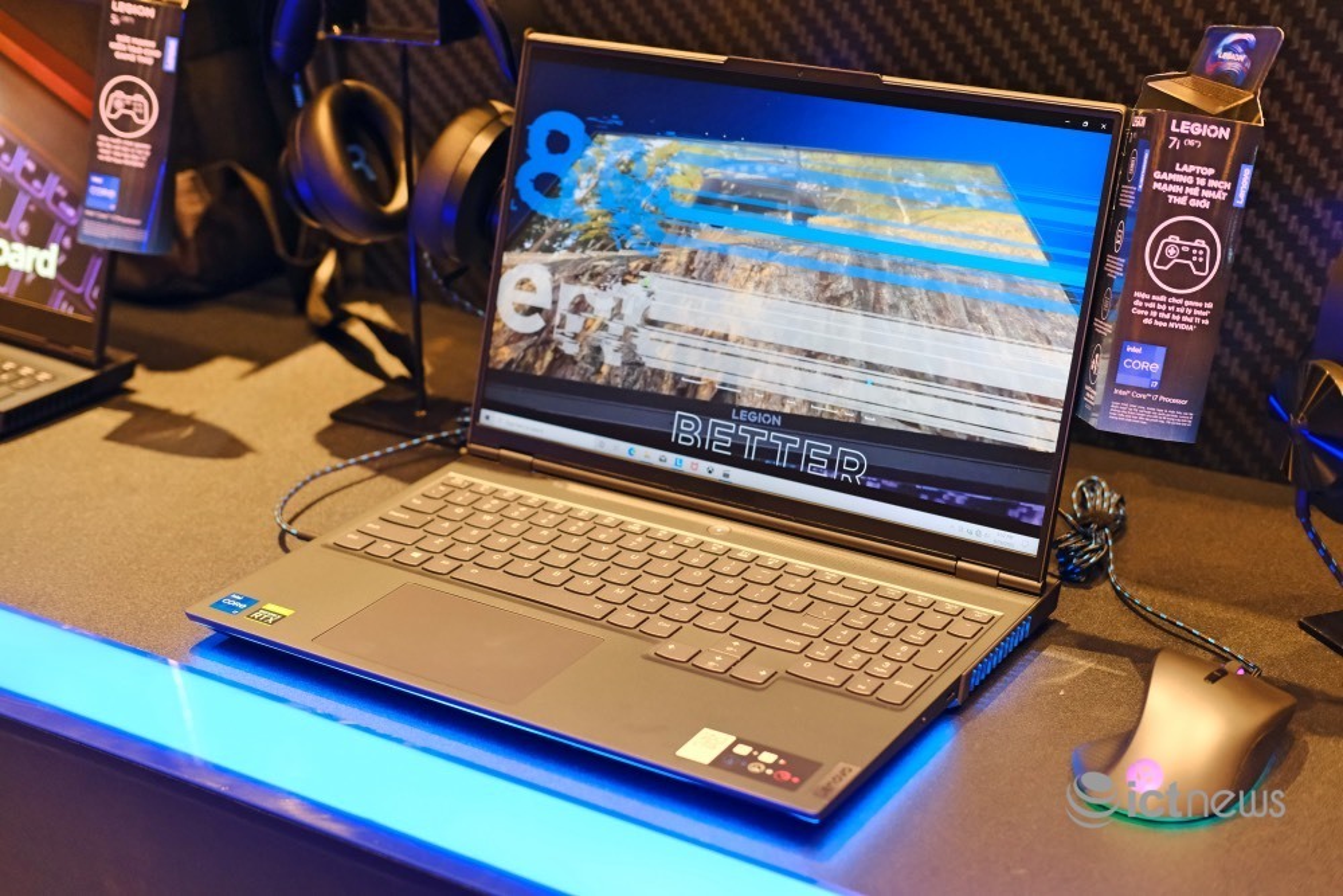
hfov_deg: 37.5
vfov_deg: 25.5
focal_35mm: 53
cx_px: 672
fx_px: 1977
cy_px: 448
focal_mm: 35
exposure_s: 1/125
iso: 3200
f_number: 2.8
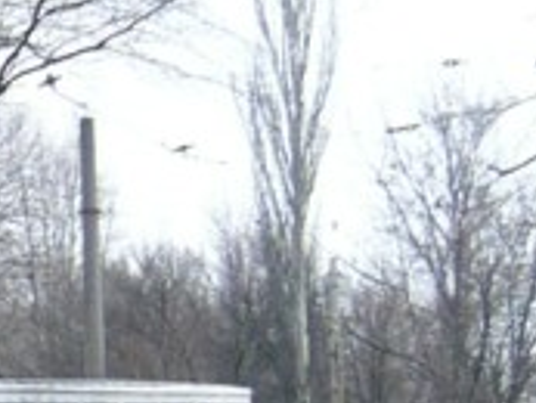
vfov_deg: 6.4
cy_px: 329
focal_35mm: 231
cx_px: -483
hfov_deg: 8.2
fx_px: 3579
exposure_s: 1/30
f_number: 2.9
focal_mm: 6.5
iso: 100
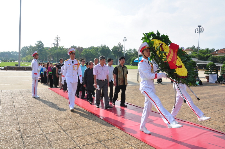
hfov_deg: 16.1
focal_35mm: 128
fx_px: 796
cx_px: 112
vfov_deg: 10.7
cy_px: 74
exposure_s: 1/200
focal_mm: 85
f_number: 18
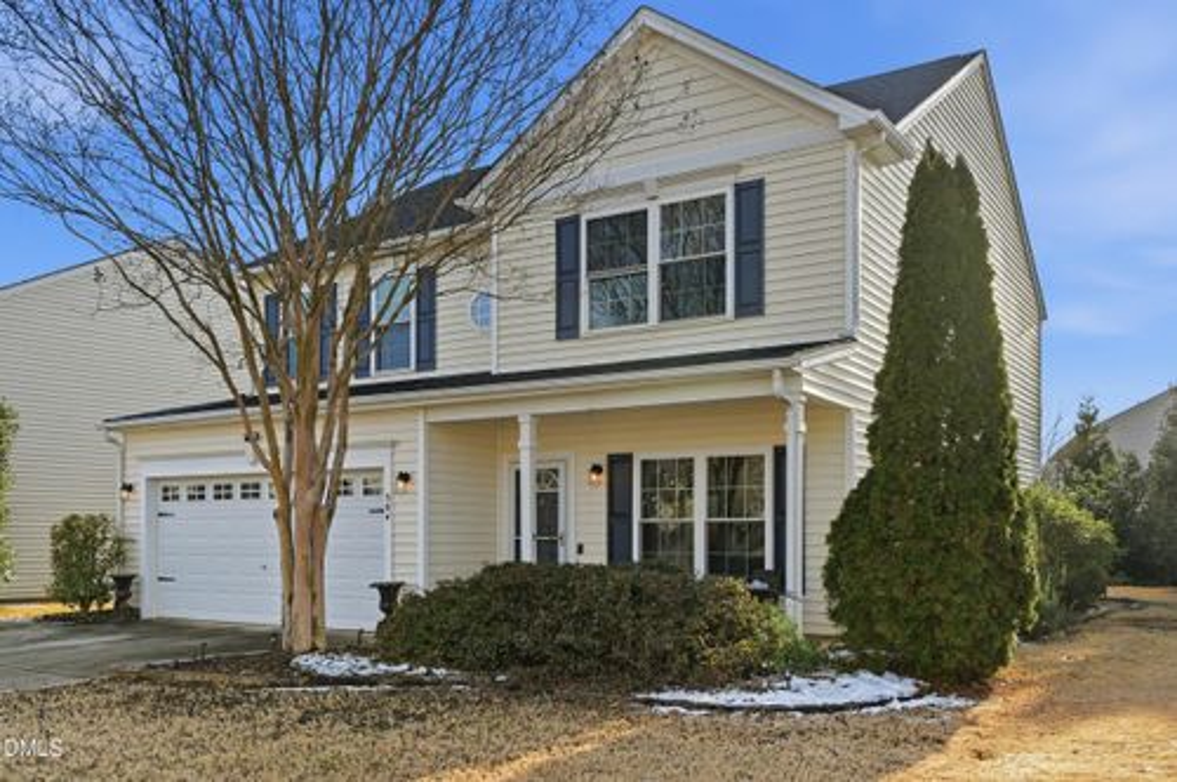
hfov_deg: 62.0
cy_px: 391
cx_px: 588
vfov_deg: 43.5
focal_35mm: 30
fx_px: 980
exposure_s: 1/8000
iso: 250
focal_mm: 30
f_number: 9
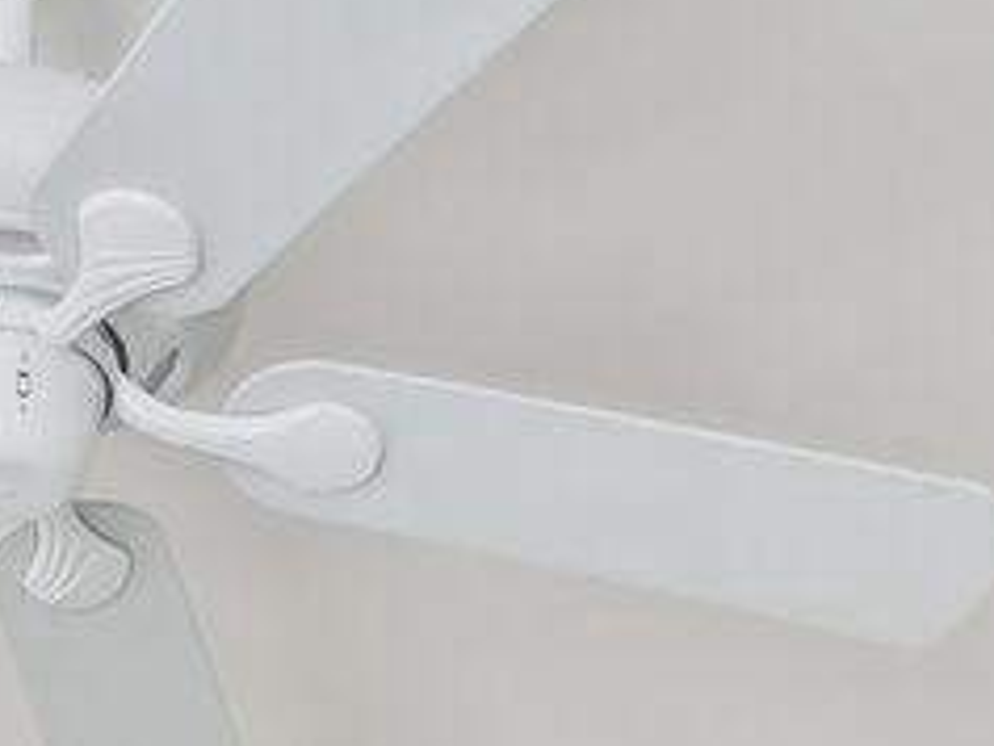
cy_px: 2313
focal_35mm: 112
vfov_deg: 9.7
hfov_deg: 17.5
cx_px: 386
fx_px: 3218
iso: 800
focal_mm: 16
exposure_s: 1/50
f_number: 8
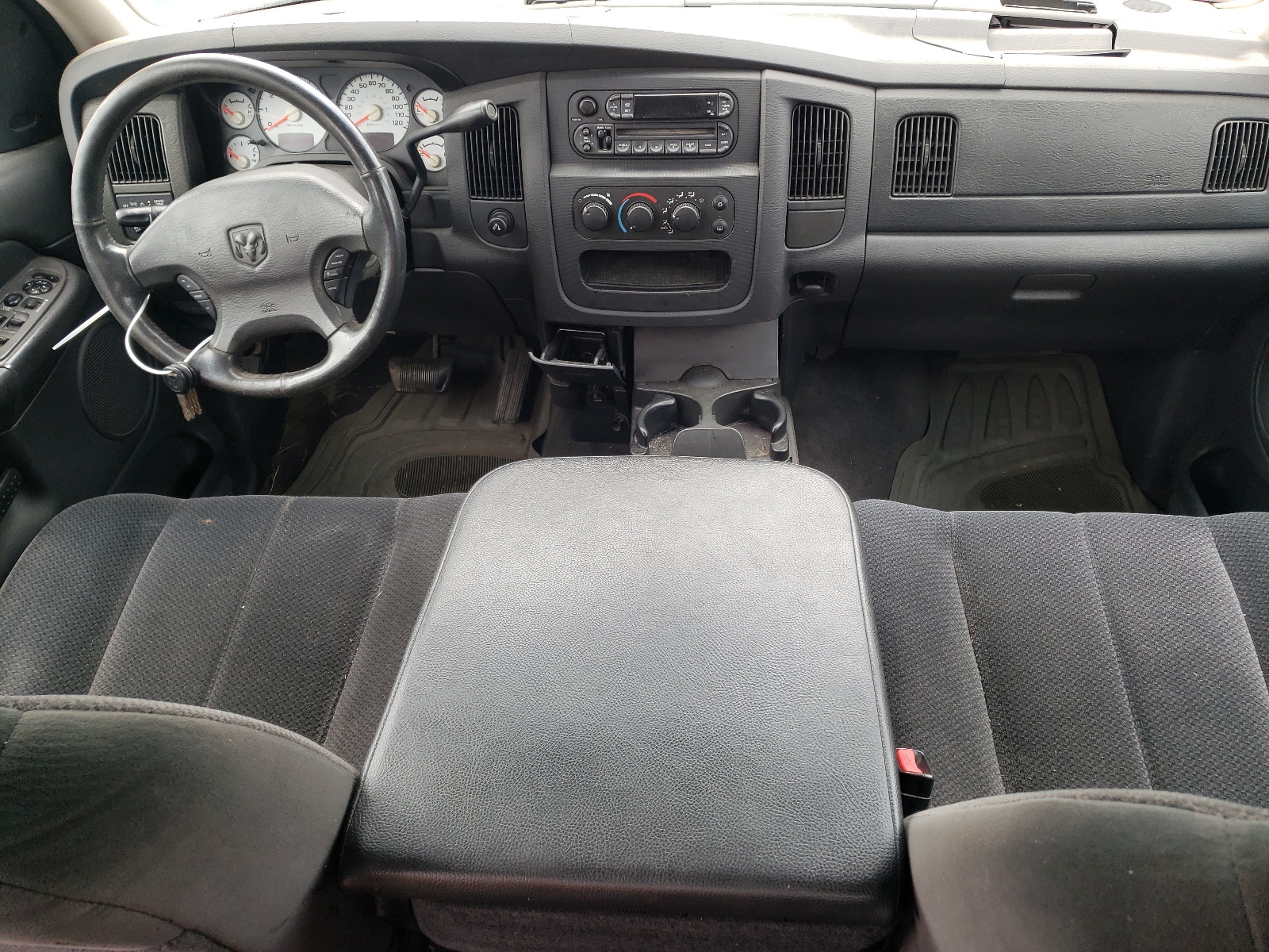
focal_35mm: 26
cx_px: 634
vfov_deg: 53.1
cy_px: 476
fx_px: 953
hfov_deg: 67.3
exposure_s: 1/120
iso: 50
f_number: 1.5
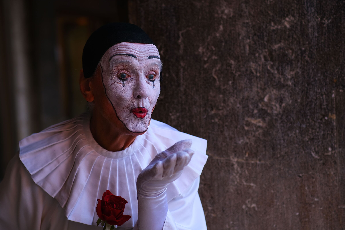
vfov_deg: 16.3
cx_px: 172
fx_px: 805
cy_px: 115
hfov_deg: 24.2
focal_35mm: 84
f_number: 2.2
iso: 160
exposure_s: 1/1000
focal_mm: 56
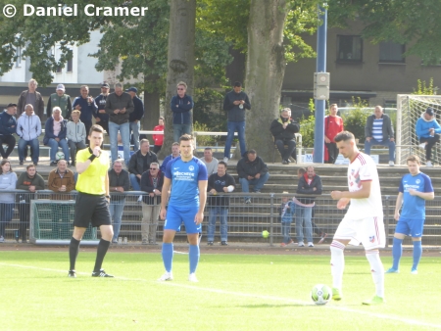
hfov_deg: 5.7
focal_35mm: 347
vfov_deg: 4.3
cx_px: 220
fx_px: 4423
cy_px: 166
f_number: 6
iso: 125
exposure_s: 1/80
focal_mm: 62.1
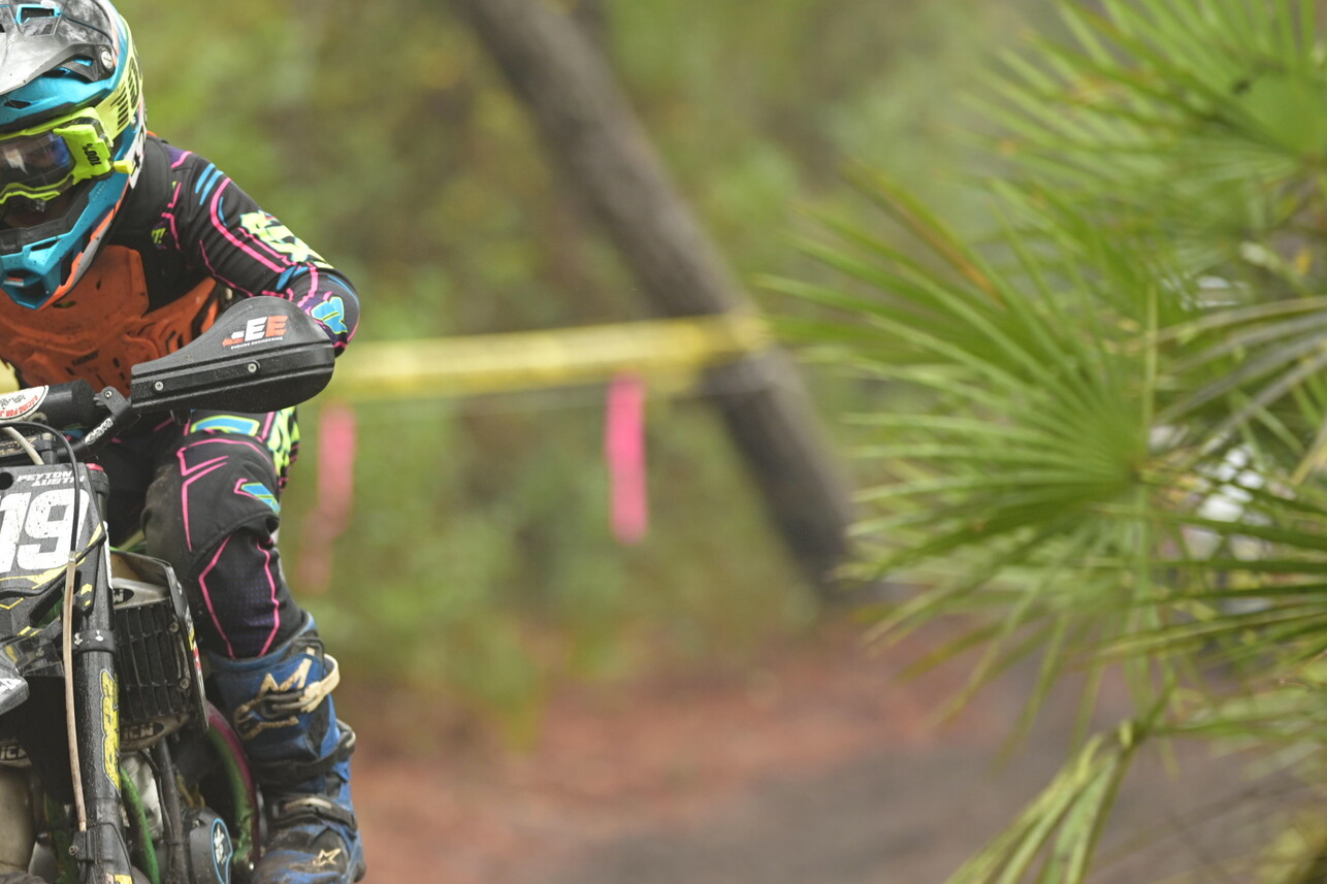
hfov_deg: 8.1
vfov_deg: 5.4
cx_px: 149
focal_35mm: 252
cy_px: 734
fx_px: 9287
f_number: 1.8
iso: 500
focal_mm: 135
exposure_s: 1/640
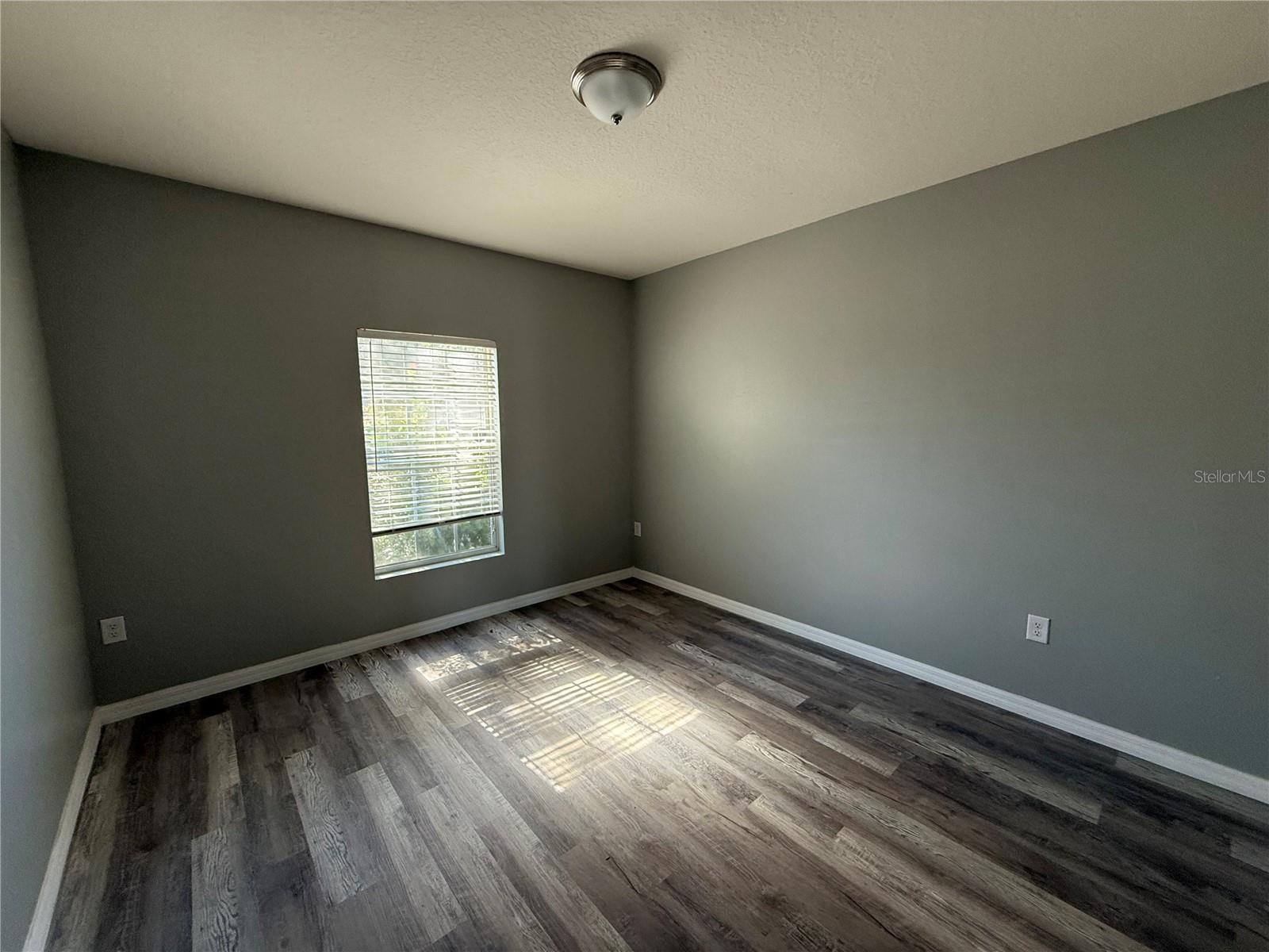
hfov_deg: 102.1
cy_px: 476
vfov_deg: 85.7
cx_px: 634
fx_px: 513
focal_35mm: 14
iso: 200
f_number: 2.2
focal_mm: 2.22
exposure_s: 1/99
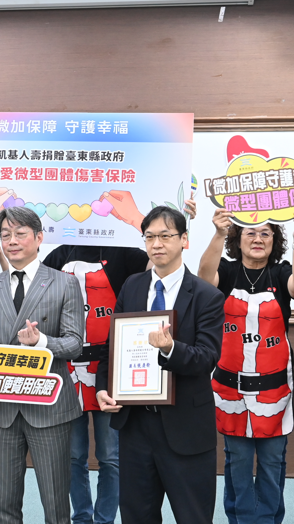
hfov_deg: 14.0
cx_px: -14
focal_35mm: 85
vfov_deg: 25.0
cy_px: 209
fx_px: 1178
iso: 2000
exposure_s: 1/125
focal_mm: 37
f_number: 5
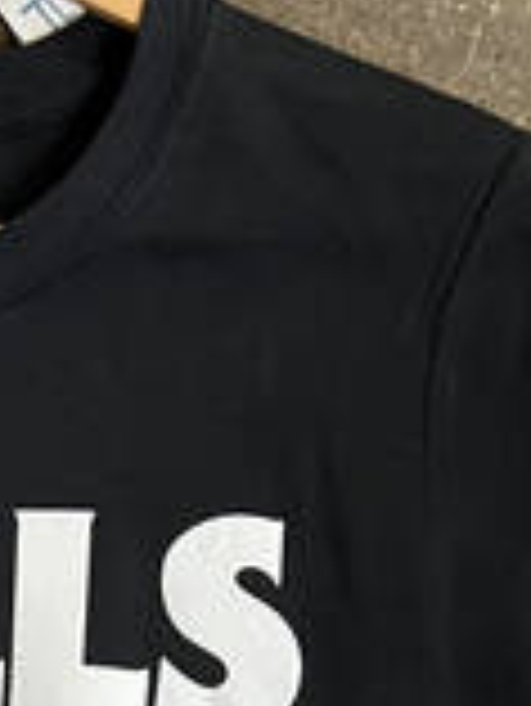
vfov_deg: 16.7
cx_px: -108
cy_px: 958
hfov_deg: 13.1
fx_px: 2247
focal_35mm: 110
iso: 400
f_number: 1.5
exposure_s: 1/40
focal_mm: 5.7
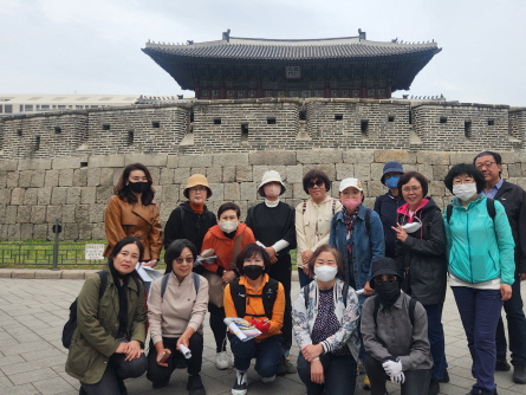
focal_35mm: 31
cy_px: 177
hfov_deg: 58.0
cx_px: 310
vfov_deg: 45.4
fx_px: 471
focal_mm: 5.4
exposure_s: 1/1030
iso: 20
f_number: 1.8
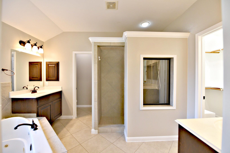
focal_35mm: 14
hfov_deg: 104.2
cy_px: 76
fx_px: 89
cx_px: 115
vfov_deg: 81.3
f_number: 4
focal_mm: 14
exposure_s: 1/60
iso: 450
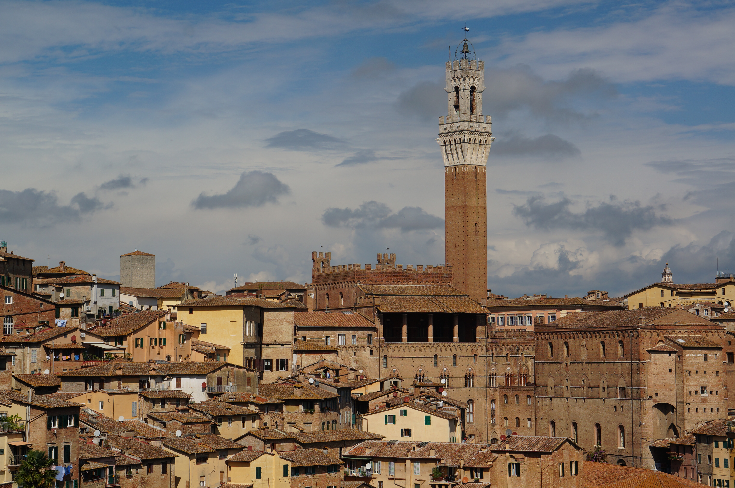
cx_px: 368
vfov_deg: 15.9
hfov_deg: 23.8
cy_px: 244
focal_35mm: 86
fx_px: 1744
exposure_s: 1/125
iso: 100
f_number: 10
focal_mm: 57
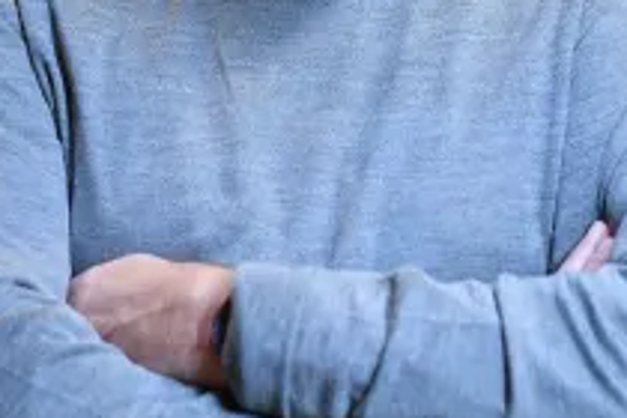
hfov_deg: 11.3
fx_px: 3152
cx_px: 161
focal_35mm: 181
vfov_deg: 7.5
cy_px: -154
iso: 500
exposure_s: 1/125
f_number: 2.5
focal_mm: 50
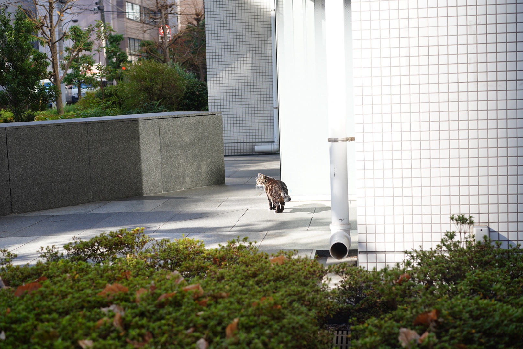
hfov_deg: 36.2
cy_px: 174
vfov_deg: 24.7
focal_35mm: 55
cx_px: 262
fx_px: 800
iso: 160
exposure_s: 1/320
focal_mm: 55
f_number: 4
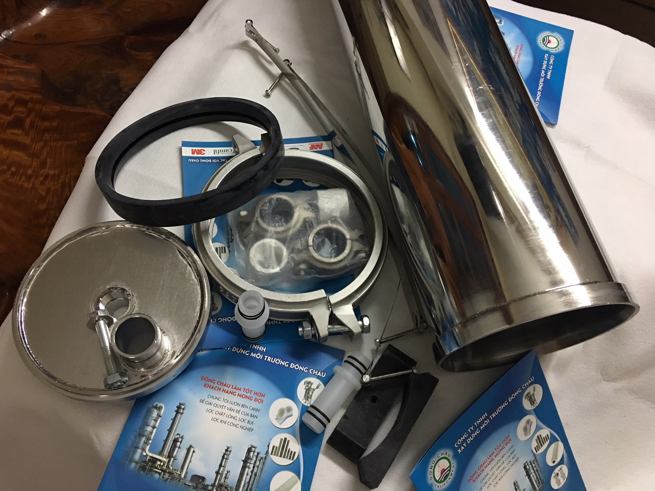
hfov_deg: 61.7
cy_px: 246
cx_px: 328
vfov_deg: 48.2
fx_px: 549
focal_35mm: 29
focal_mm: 4.15
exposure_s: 1/10
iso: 80
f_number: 2.2
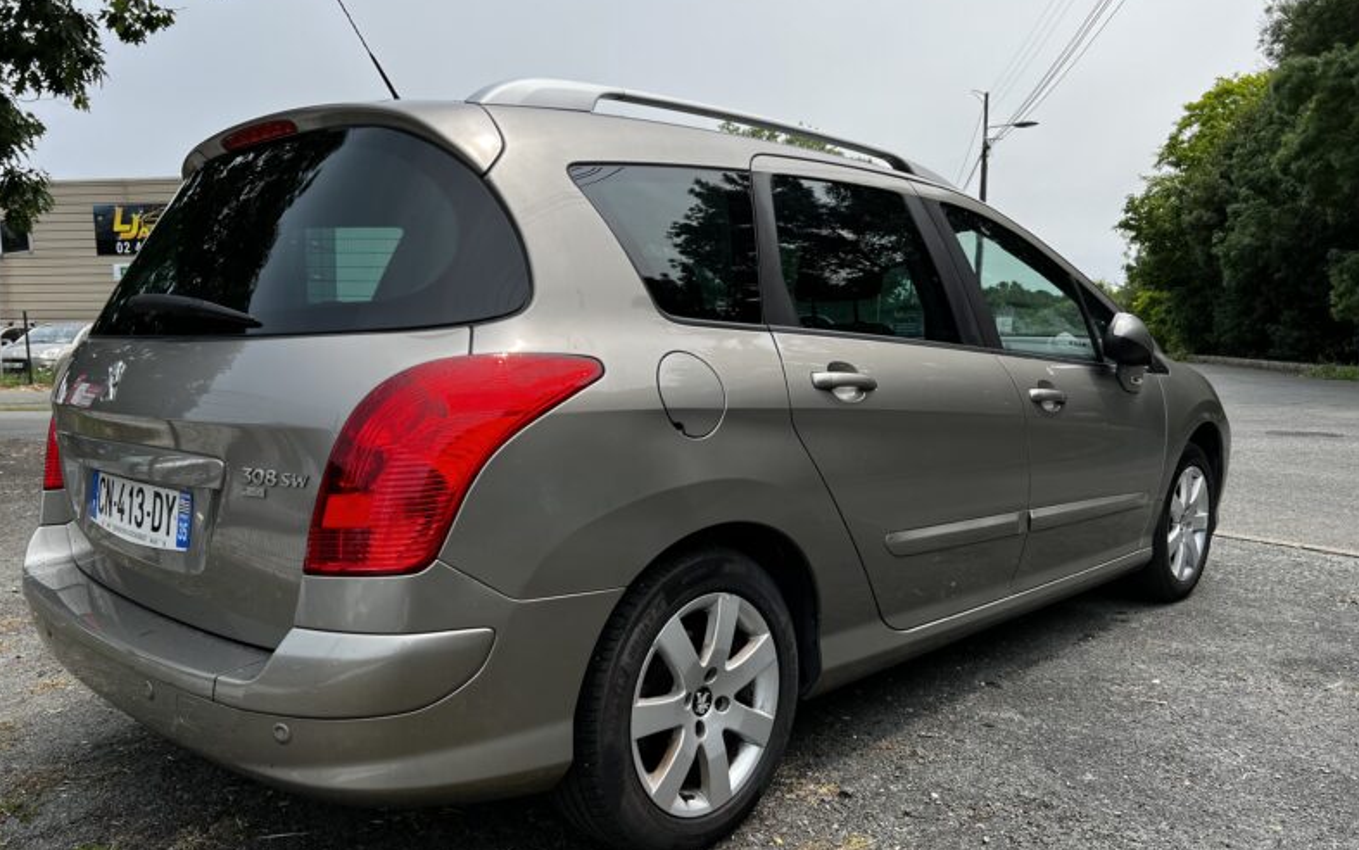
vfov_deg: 44.5
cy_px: 466
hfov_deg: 66.5
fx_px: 1037
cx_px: 673
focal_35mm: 28
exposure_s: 1/2762
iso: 50
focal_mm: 5.7
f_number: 1.5
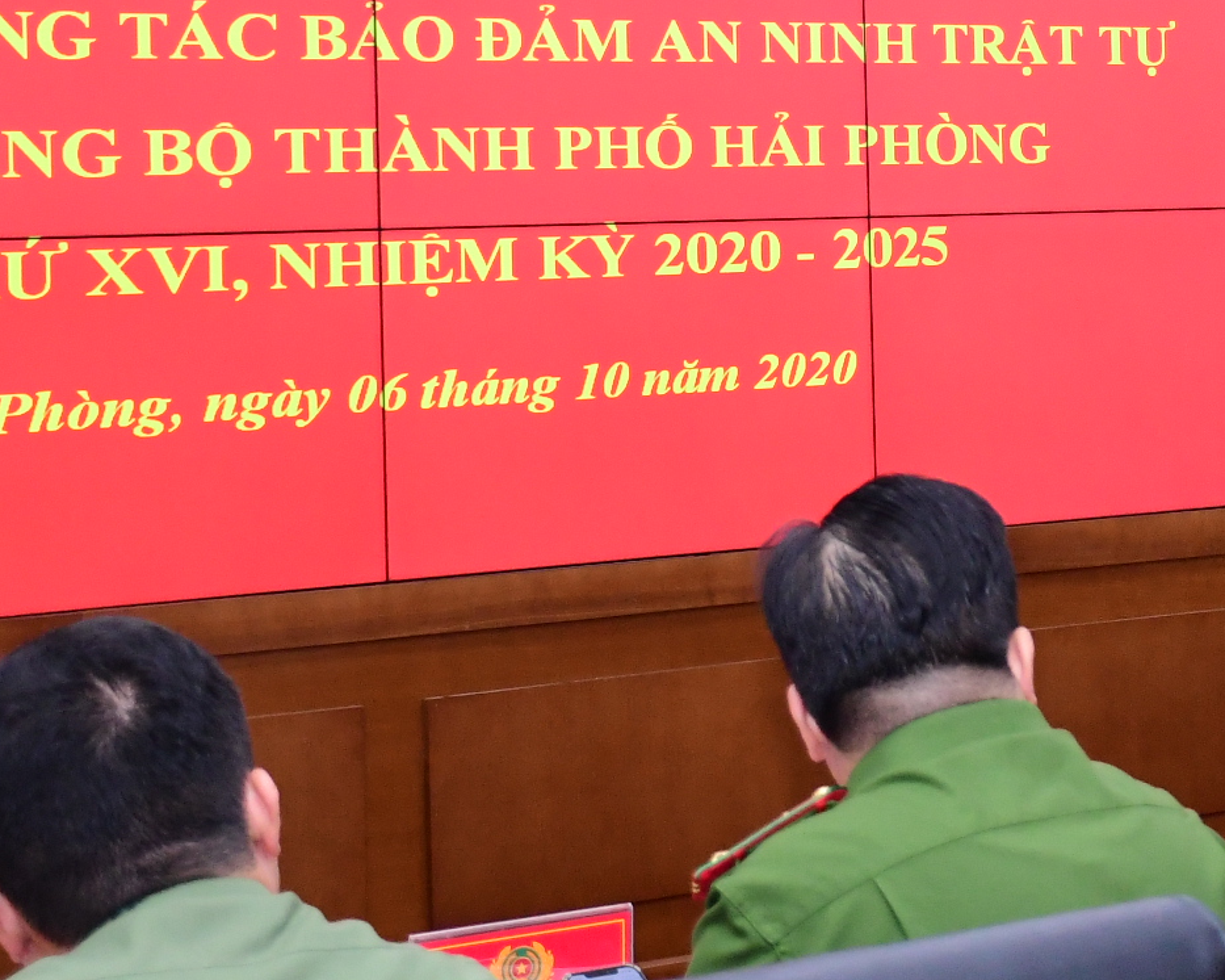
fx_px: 4567
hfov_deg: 15.0
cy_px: 26
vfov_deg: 12.1
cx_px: 1293
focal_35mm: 126
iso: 1600
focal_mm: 30
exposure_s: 1/200
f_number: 4
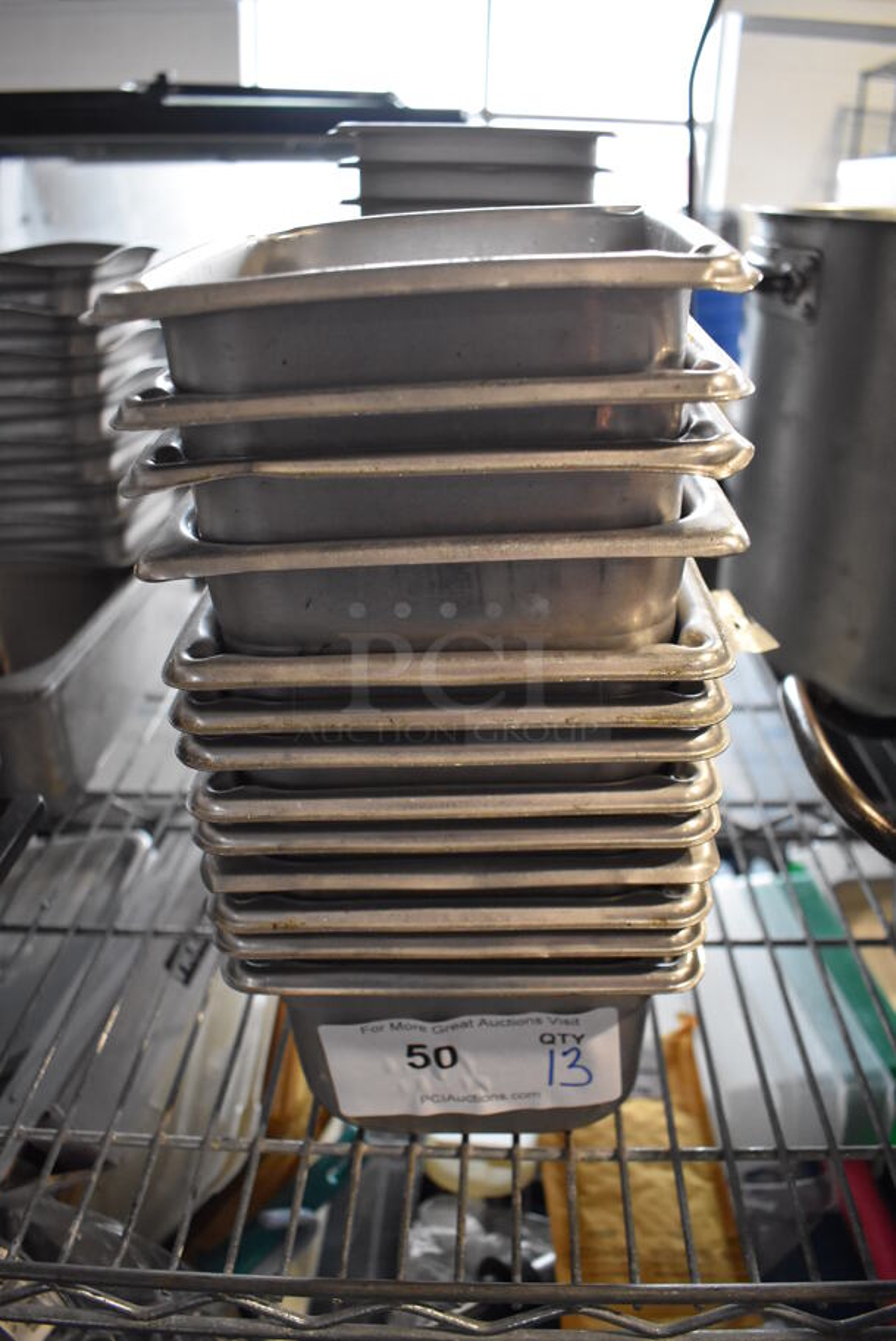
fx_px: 1006
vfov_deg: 67.3
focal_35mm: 27
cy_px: 670
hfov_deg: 48.0
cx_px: 448
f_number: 3.5
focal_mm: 18
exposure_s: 1/125
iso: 2200
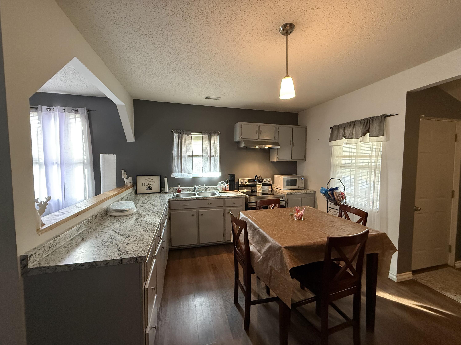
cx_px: 230
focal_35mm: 14
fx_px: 186
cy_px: 172
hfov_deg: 102.1
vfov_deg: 85.7
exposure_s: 1/60
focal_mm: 2.22
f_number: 2.2
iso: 640
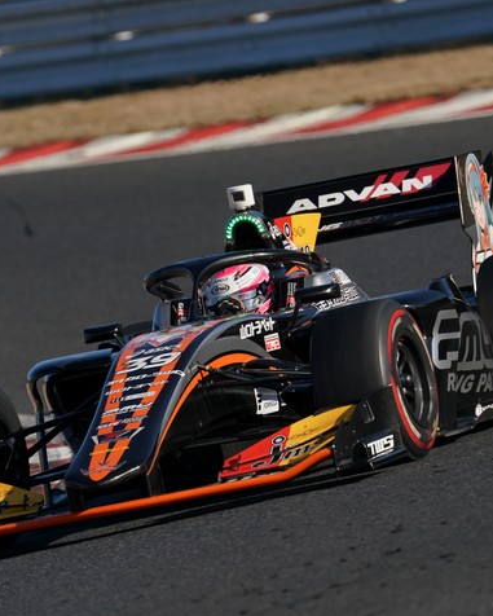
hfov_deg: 1.8
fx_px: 15534
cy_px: 309
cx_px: 233
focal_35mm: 852
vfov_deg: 2.3
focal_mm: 600
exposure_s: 1/800
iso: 200
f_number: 8
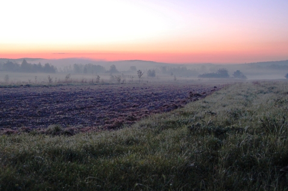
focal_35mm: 45
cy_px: 66
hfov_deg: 43.4
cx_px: 113
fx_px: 360
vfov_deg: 29.6
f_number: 3.5
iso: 720
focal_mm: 18
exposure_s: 1/30
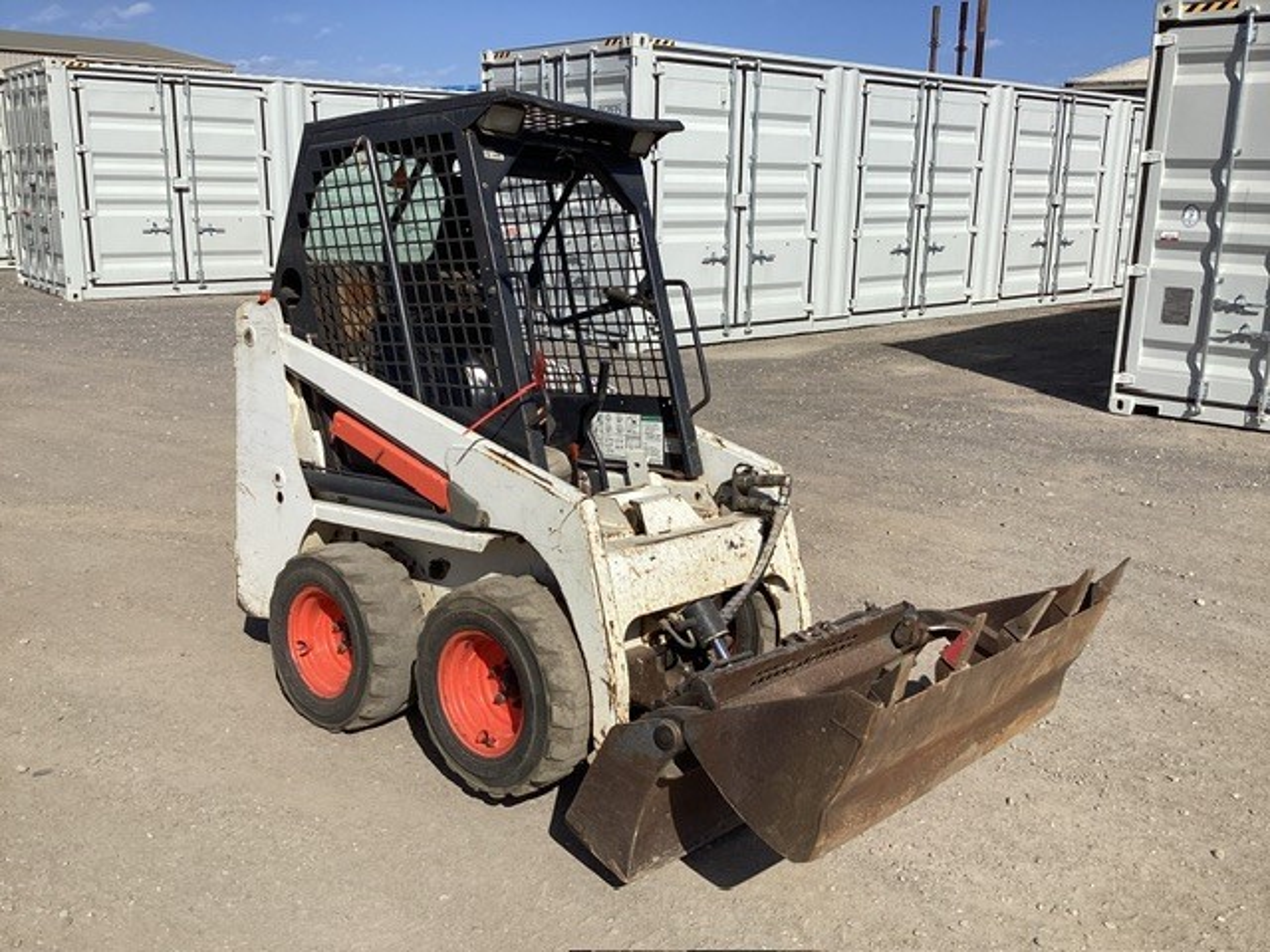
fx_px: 1137
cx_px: 635
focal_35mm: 31
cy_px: 476
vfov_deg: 45.4
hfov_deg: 58.4
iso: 25
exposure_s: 1/2717
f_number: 2.4
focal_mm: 3.3
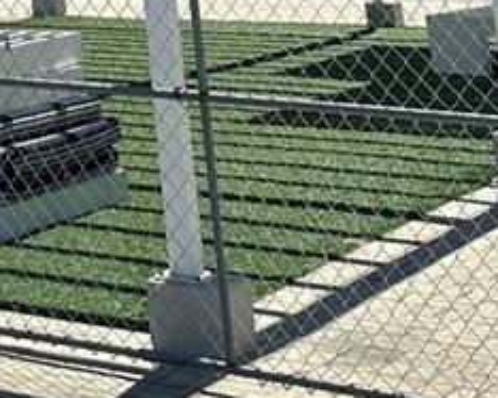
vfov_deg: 9.4
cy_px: -875
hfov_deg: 14.6
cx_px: -306
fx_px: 1768
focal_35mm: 120
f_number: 1.78
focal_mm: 6.86
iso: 80
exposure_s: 1/5000
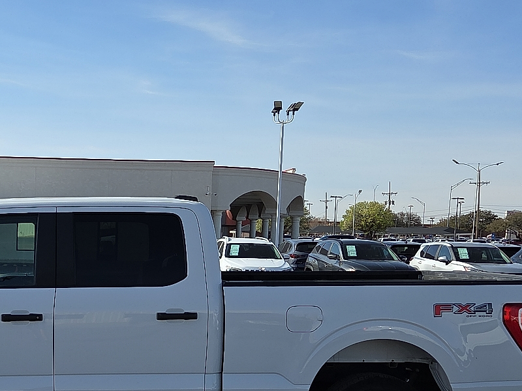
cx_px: 84
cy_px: 307
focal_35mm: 58
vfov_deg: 24.9
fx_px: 875
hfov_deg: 32.1
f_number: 1.8
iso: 77
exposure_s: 1/10000
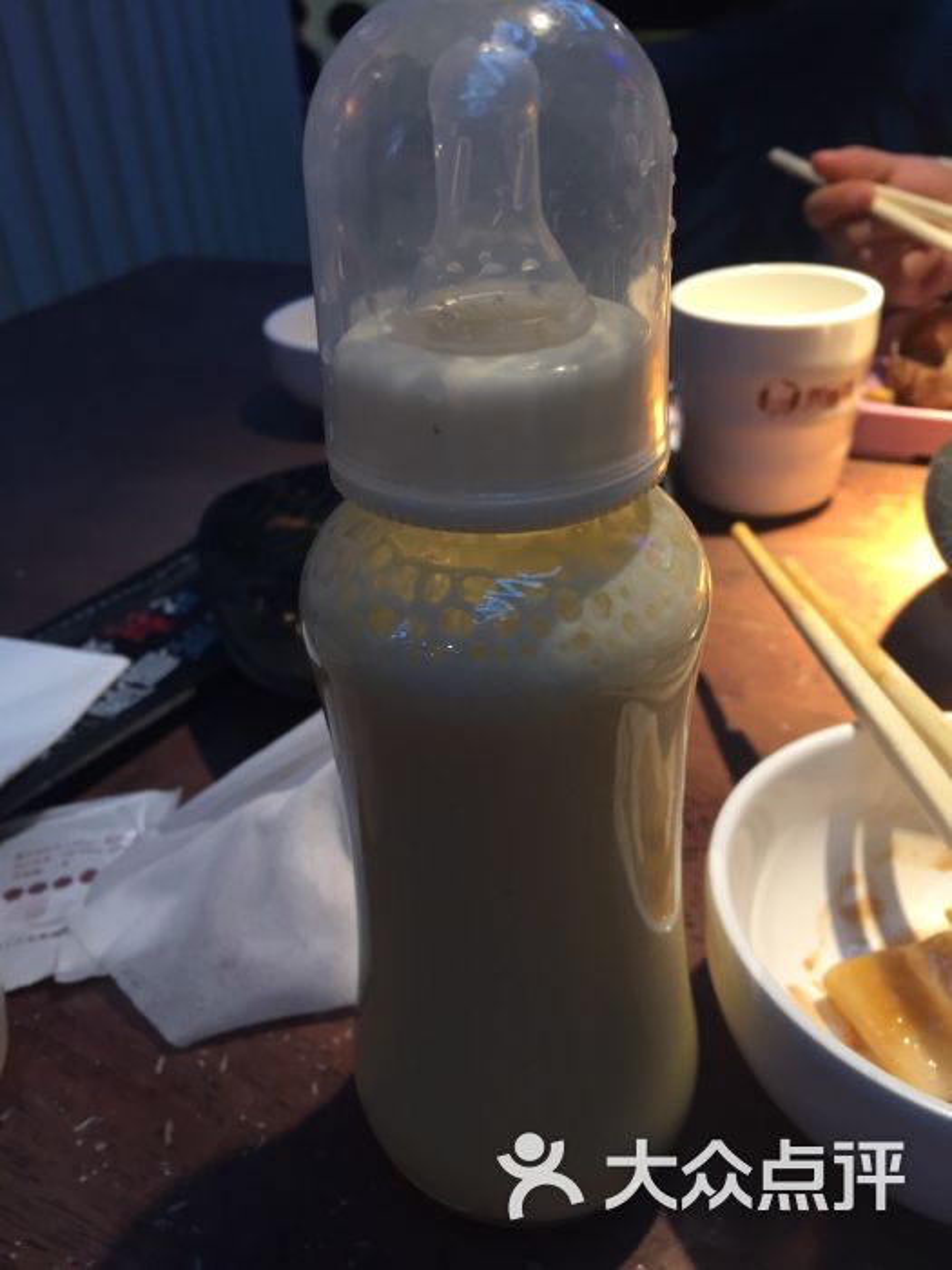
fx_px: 1063
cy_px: 635
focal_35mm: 29
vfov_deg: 61.7
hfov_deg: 48.2
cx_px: 476
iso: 125
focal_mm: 4.15
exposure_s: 1/33
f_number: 2.2
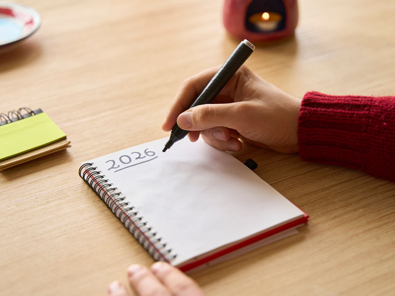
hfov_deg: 30.7
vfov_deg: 23.3
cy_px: 148
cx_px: 198
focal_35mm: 63
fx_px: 719
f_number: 3.2
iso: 1000
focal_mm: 58
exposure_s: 1/200
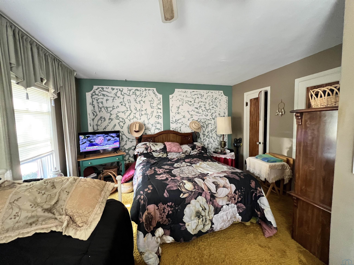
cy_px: 132
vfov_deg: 89.9
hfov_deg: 106.2
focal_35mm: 13
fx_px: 133
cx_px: 177
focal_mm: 1.57
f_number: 1.8
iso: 400
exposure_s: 1/60
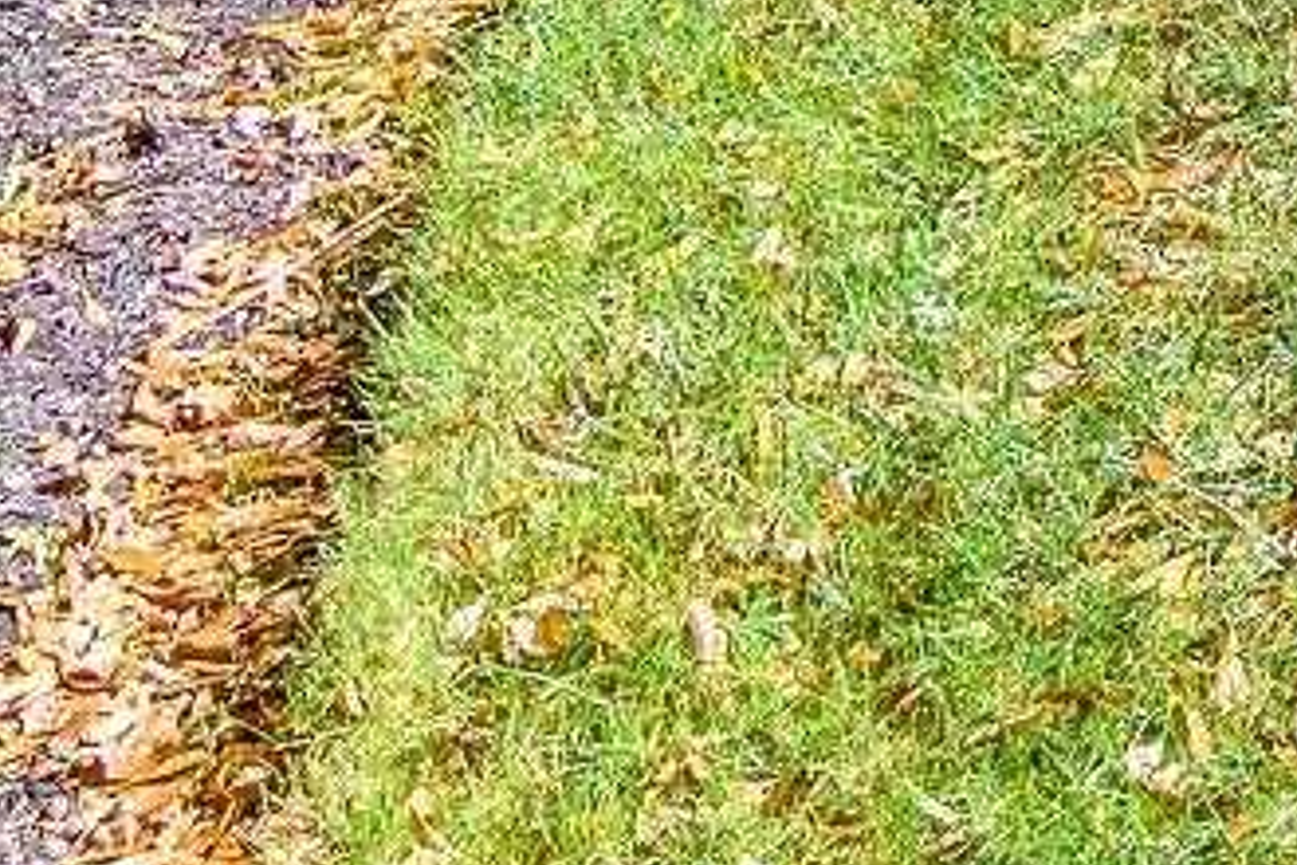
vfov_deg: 10.5
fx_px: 3494
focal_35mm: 97
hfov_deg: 17.2
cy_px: -1618
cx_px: 2331
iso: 320
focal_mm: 11
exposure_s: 1/320
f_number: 7.1
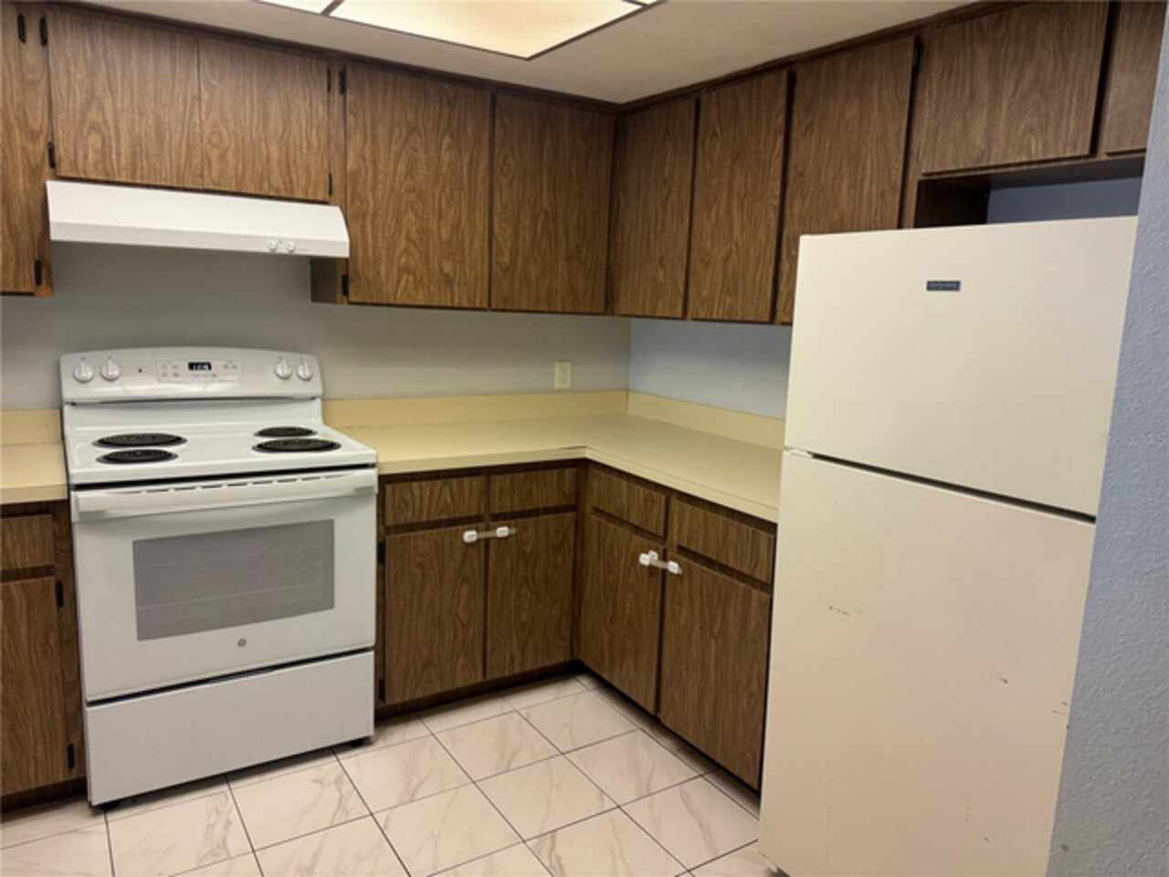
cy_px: 438
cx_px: 584
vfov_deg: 56.8
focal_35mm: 24
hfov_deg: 71.6
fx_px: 810
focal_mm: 6.76
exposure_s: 1/60
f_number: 1.78
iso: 160
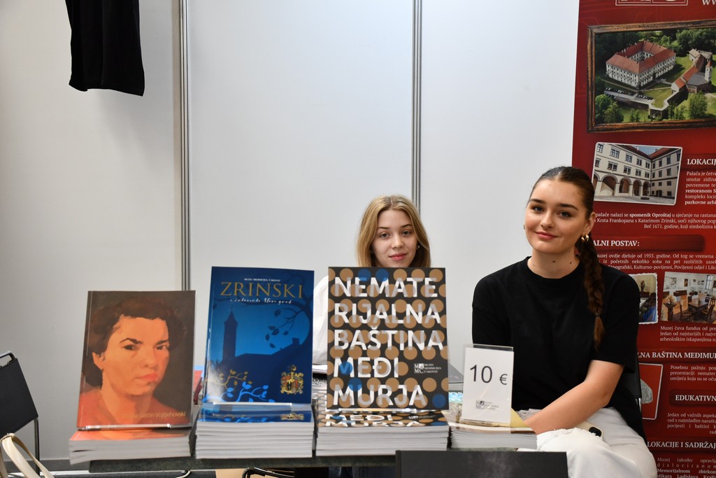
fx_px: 895
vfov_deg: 29.9
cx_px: 358
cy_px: 239
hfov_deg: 43.6
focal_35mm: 45
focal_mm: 30
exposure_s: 1/125
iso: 900
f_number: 4
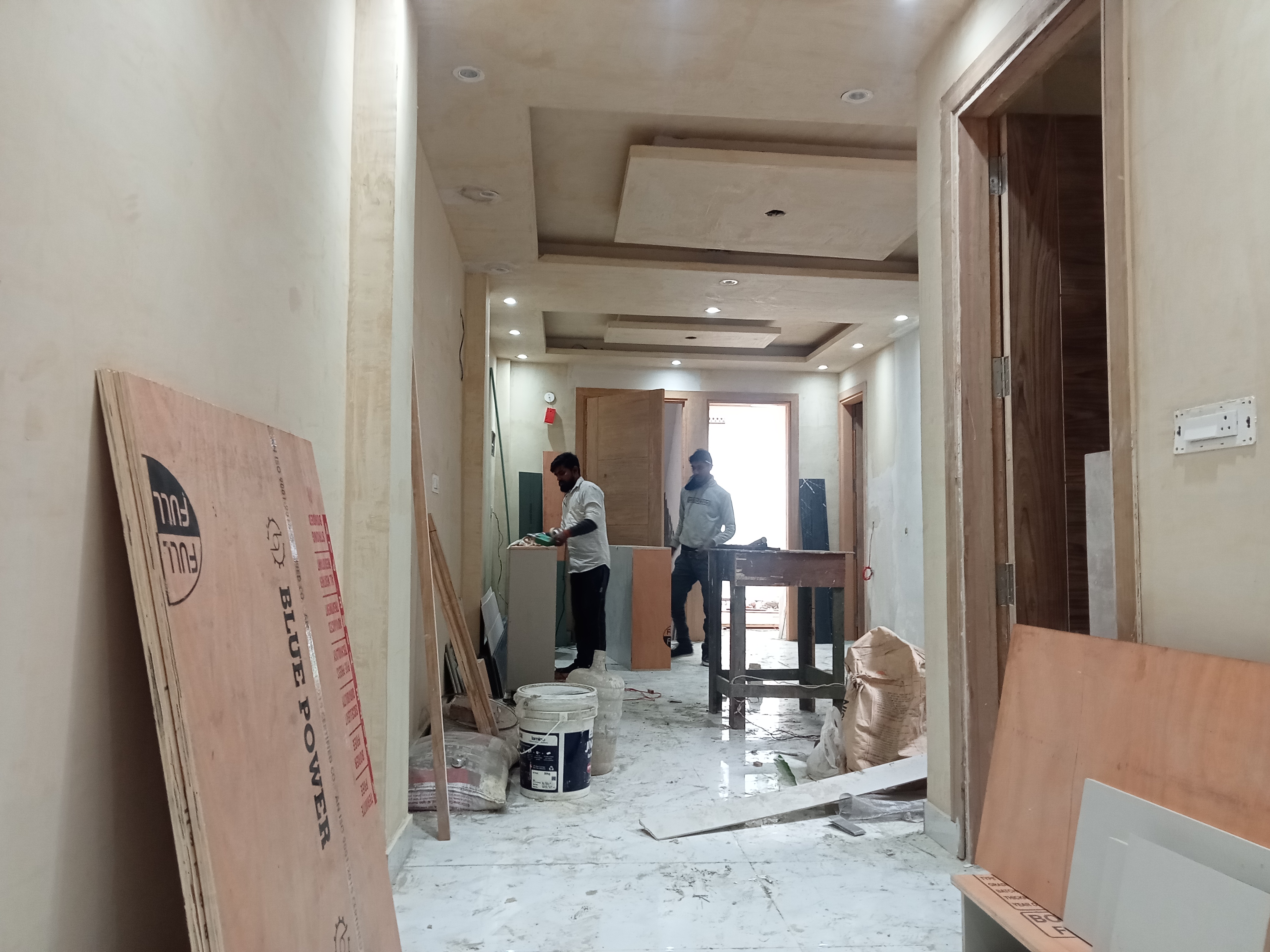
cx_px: 635
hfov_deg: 63.4
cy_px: 476
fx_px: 1027
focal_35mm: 28
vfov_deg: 49.7
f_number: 2.2
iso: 232
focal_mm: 3.46
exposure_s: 1/33.3
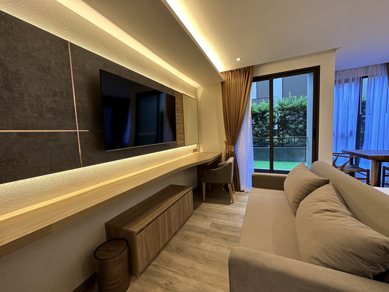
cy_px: 146
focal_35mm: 14
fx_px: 157
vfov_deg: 85.7
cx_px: 194
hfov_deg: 102.1
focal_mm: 2.22
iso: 160
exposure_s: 1/50
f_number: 2.2
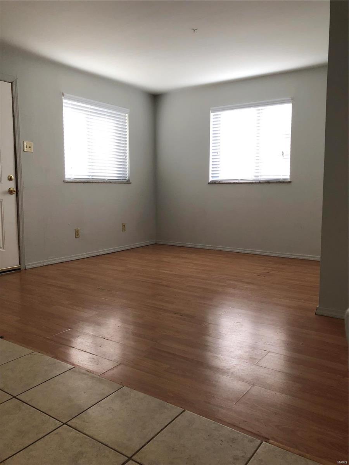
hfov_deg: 49.7
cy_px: 232
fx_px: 376
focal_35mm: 28
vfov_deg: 63.4
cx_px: 174
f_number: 1.8
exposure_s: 1/120
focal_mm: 3.99
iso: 64
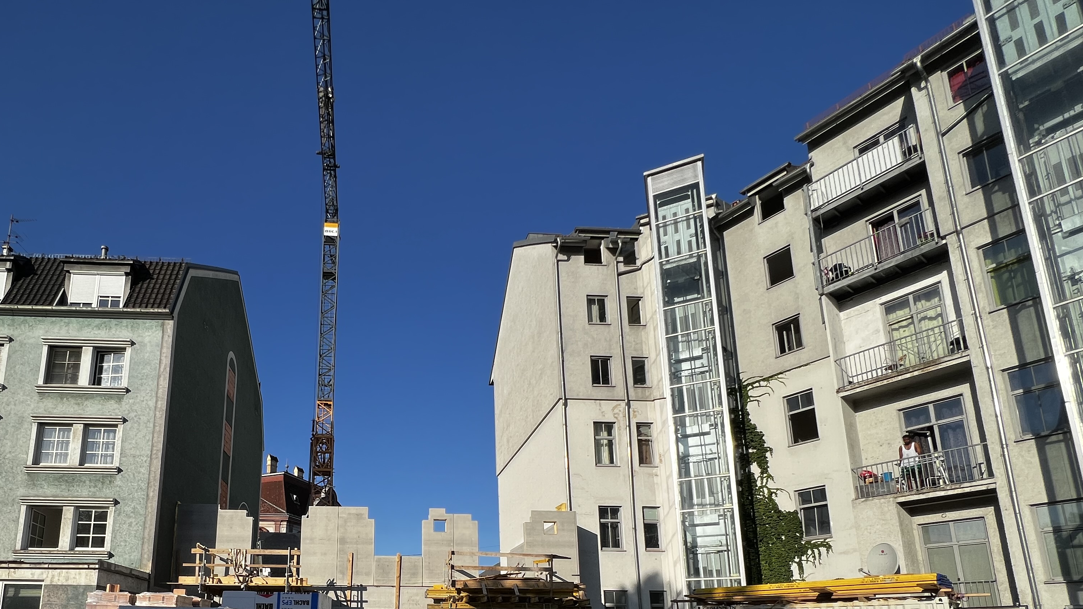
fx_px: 546
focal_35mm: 19
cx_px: 400
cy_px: 530
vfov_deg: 52.4
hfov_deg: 87.6
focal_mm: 1.57
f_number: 1.8
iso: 32
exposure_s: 1/1946
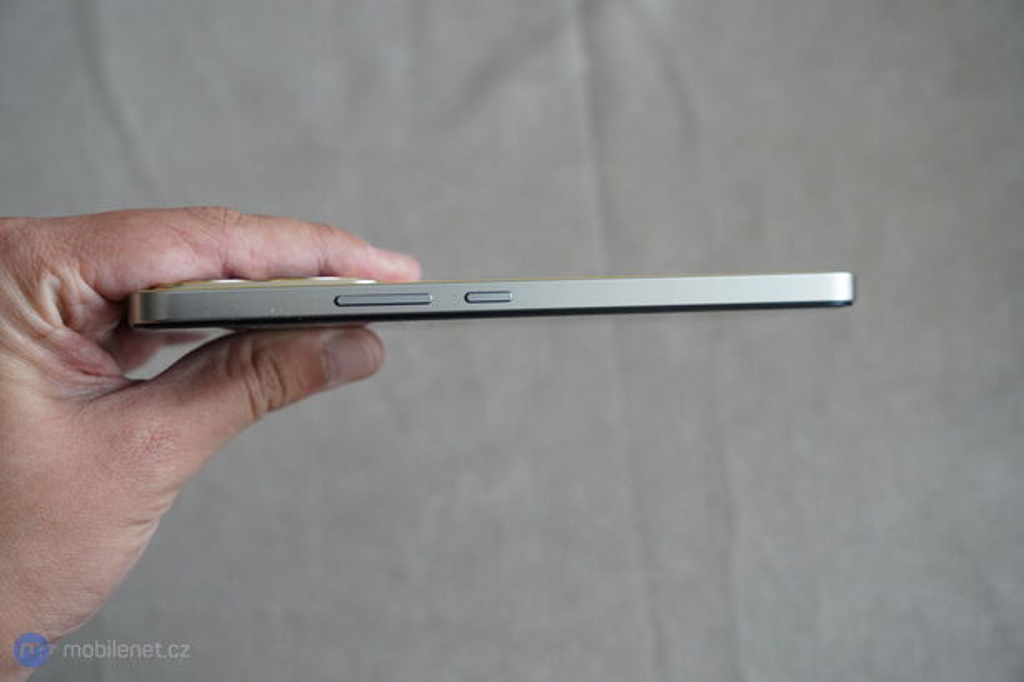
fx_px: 1507
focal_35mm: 53
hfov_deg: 37.5
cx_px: 512
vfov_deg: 25.5
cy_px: 341
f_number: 5.6
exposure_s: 1/125
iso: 2000
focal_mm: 53
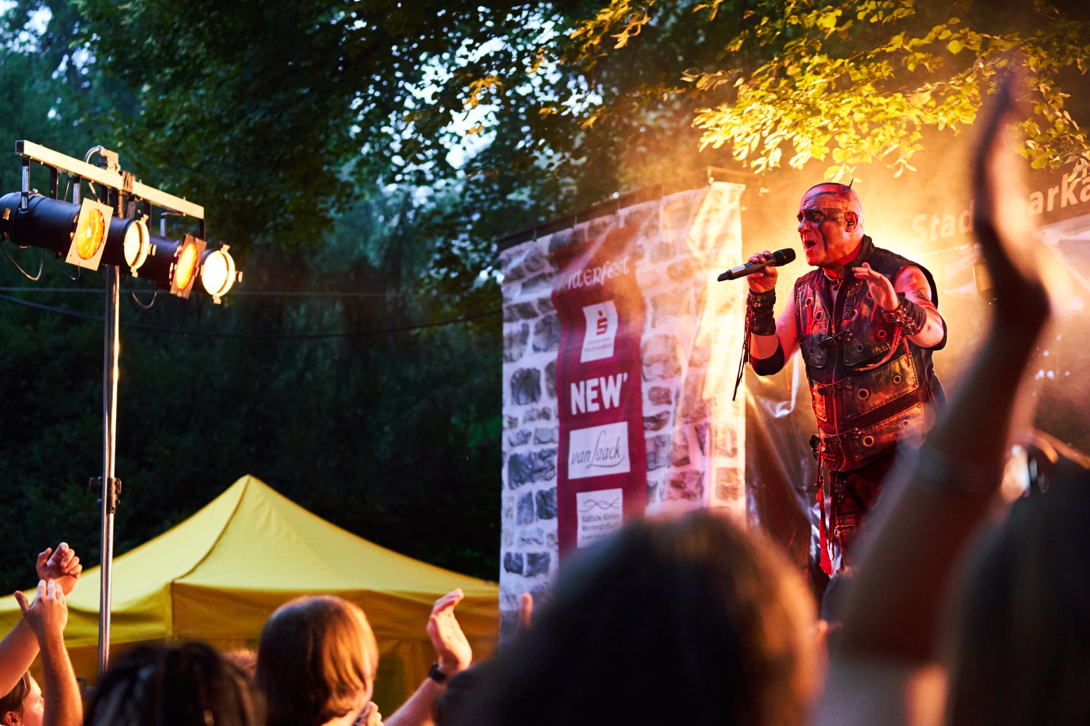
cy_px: 363
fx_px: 2119
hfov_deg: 28.8
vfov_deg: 19.5
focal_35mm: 70
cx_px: 545
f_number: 2.8
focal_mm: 70
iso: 1250
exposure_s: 1/250
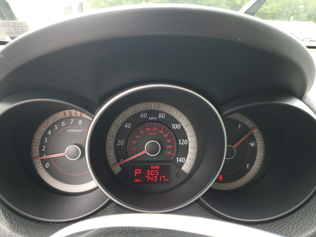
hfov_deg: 67.3
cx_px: 158
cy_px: 118
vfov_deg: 53.1
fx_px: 237
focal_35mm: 26
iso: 50
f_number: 1.5
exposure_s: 1/137
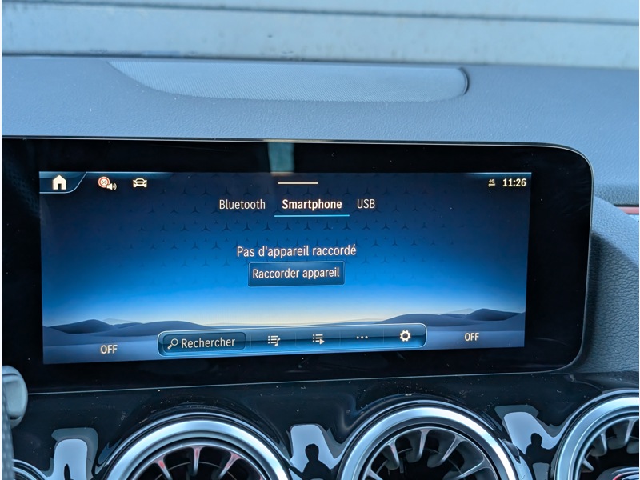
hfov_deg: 38.9
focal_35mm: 49
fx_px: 906
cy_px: 240
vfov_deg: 29.7
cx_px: 320
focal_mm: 6.9
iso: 232
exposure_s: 1/259
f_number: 1.68
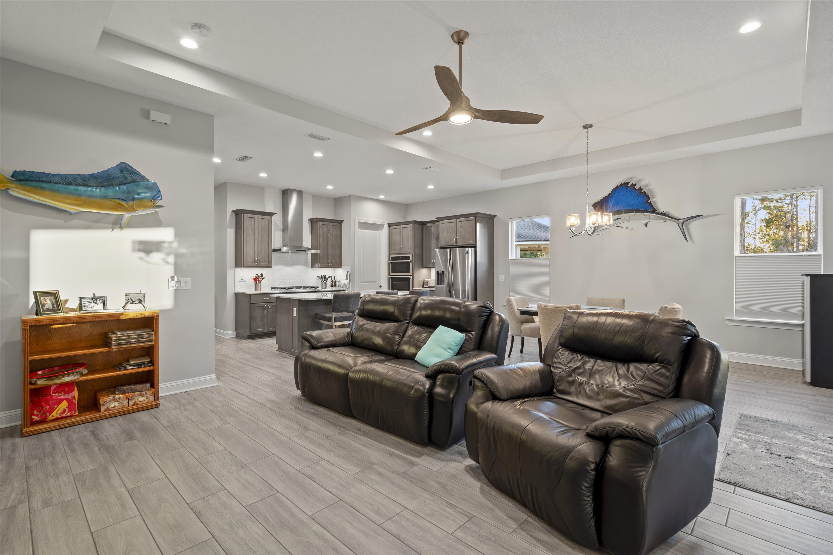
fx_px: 370
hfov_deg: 96.7
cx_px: 416
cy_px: 278
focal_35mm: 16
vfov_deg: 73.7
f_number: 7.1
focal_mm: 16
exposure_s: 1
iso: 160
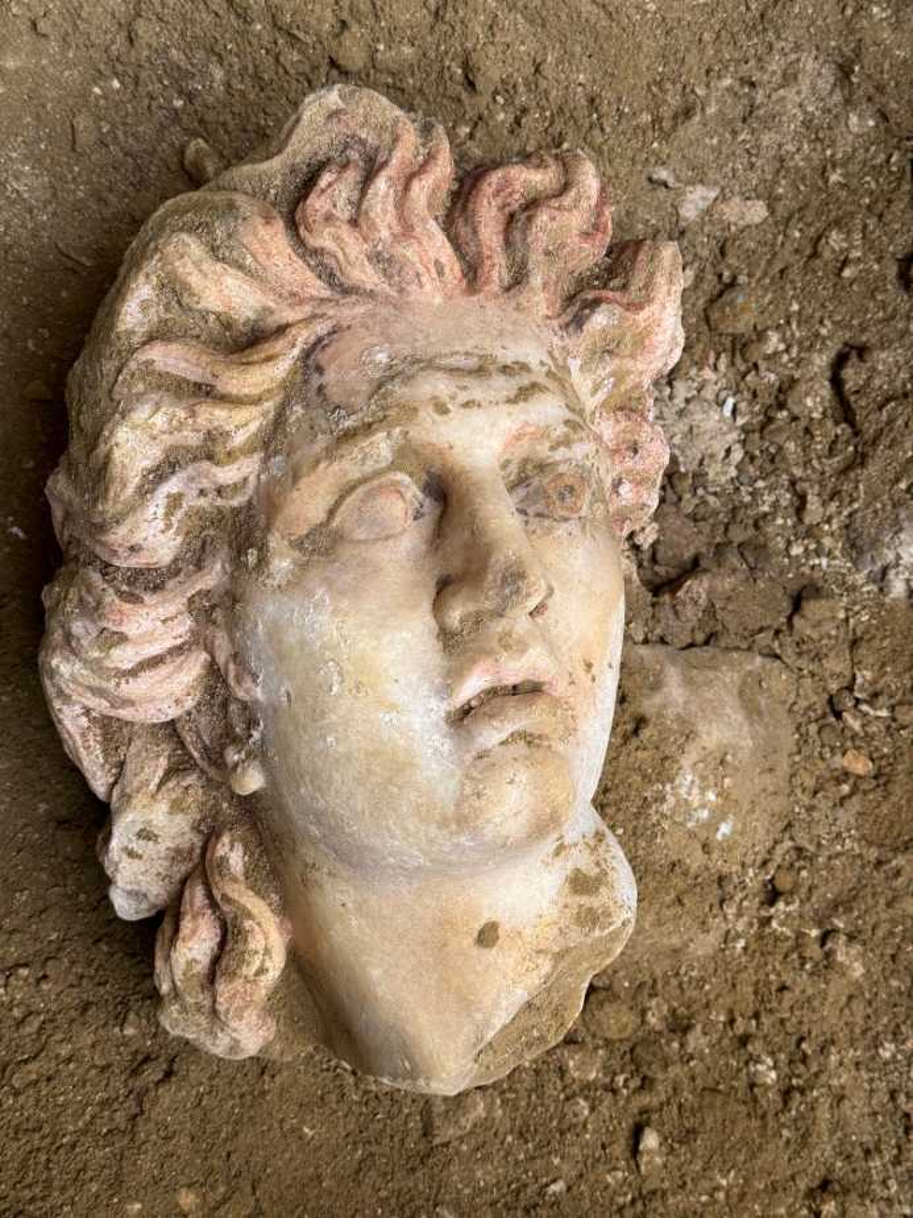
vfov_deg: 39.7
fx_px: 1688
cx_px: 456
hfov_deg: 30.3
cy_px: 609
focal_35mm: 48
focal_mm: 6.86
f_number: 1.78
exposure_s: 1/97
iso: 100
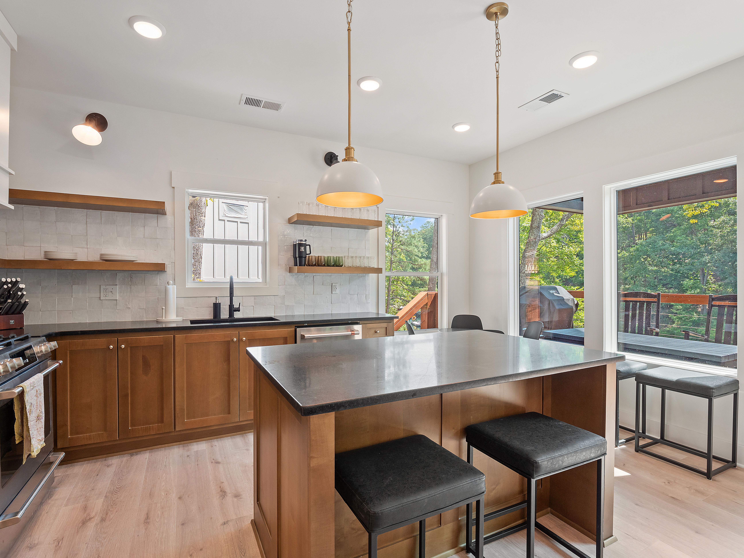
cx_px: 372
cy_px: 279
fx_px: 344
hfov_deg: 94.5
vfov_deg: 78.1
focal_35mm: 16
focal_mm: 8
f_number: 5.6
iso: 200
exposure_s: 1/20
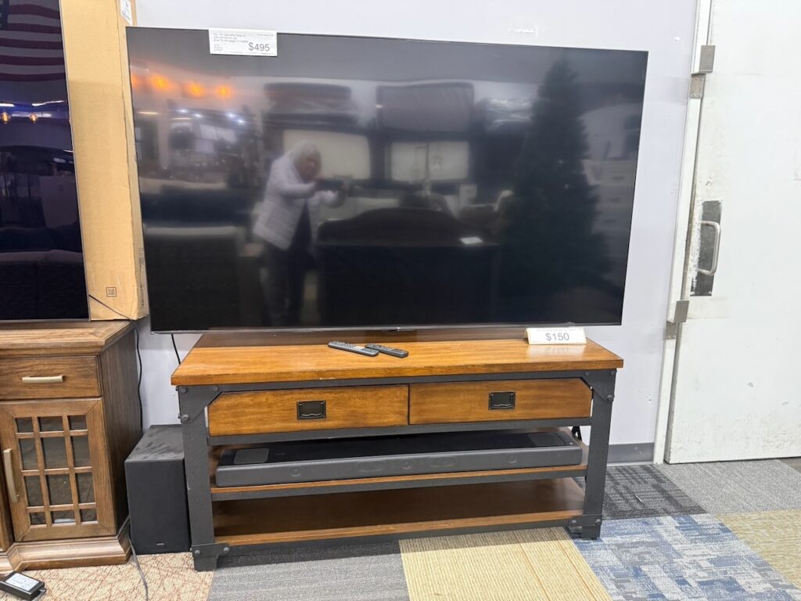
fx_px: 555
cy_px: 300
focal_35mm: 24
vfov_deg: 56.8
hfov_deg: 71.6
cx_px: 400
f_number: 1.78
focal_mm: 6.76
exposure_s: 1/60
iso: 500
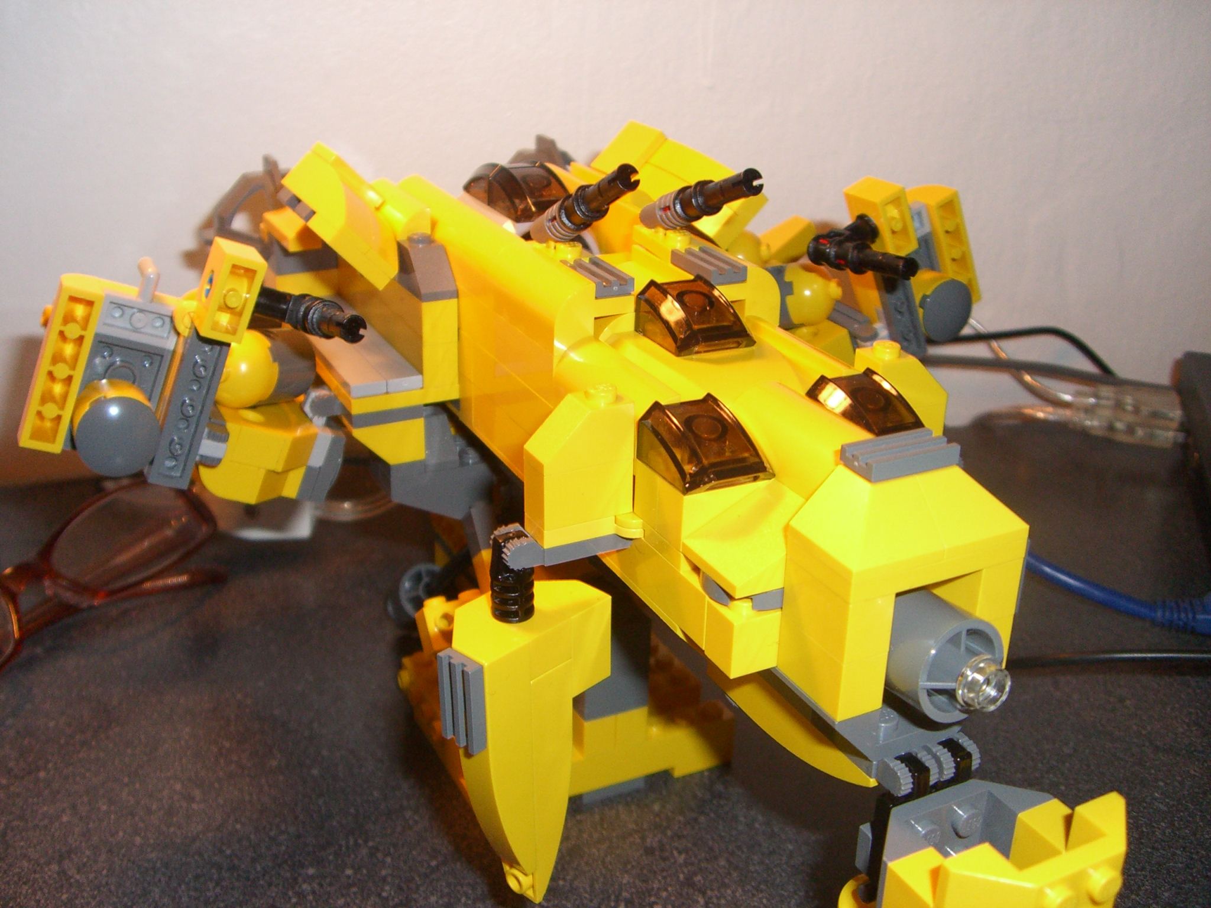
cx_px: 606
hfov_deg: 49.0
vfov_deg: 37.7
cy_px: 454
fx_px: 1329
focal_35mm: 38
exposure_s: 1/60
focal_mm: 6.2
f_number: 2.7
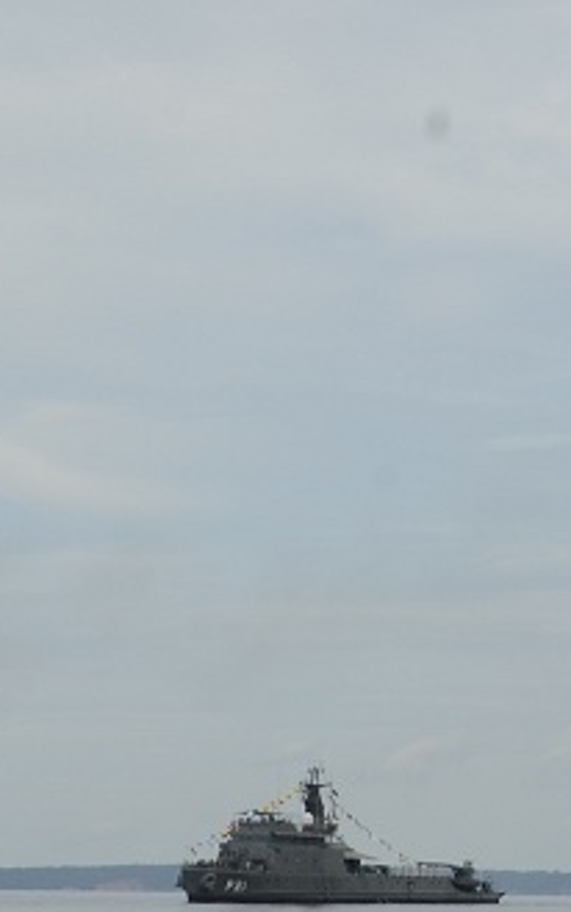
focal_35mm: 160
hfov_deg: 8.2
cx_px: 247
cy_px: 1042
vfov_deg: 12.8
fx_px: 3979
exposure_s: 1/125
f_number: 13
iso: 125
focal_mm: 28
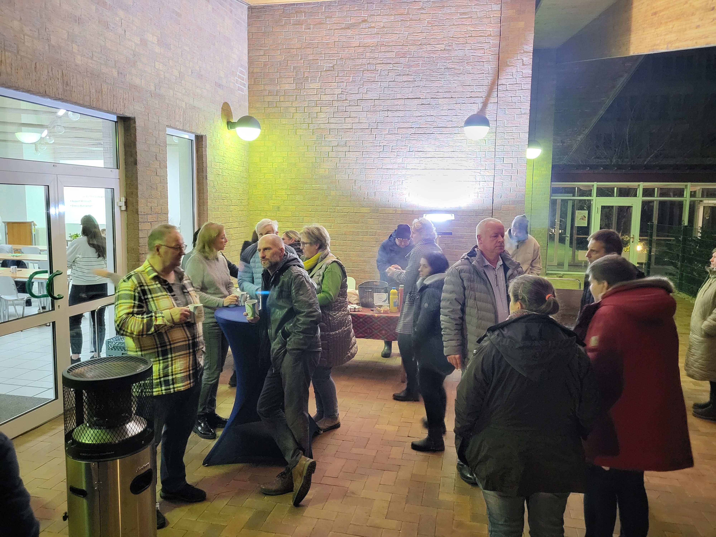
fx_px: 538
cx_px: 358
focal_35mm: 26
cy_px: 268
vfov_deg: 53.1
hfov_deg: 67.3
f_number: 1.8
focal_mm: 5.4
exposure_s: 1/25
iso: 1250
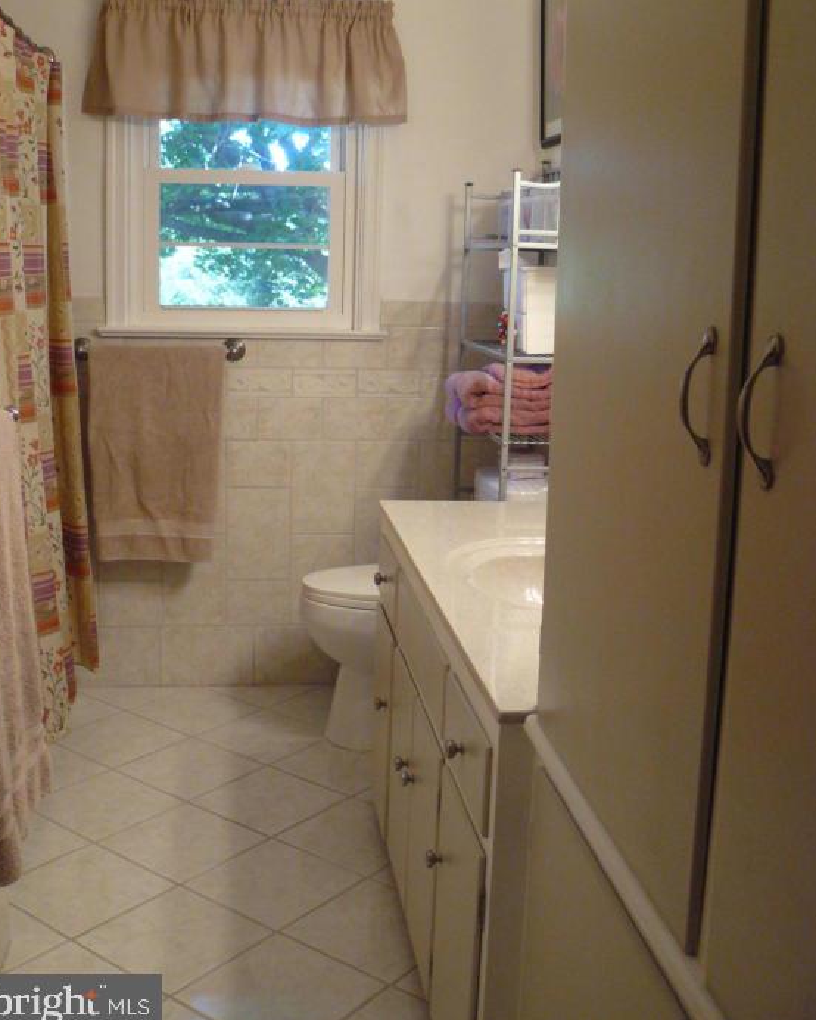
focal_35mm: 39
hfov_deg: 38.2
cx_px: 402
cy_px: 469
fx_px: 1177
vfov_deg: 46.8
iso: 200
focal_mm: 6
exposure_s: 1/30
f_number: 2.8
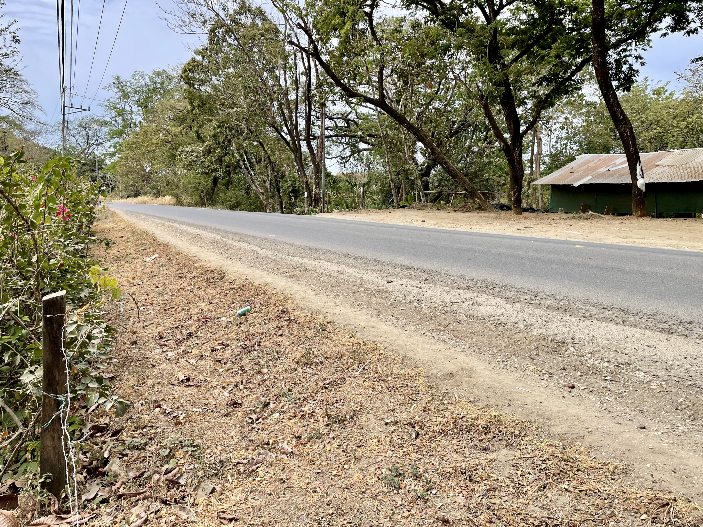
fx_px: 528
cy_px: 264
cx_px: 352
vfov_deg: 53.1
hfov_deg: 67.3
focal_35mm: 26
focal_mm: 4.2
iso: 32
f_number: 1.6
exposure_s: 1/2092
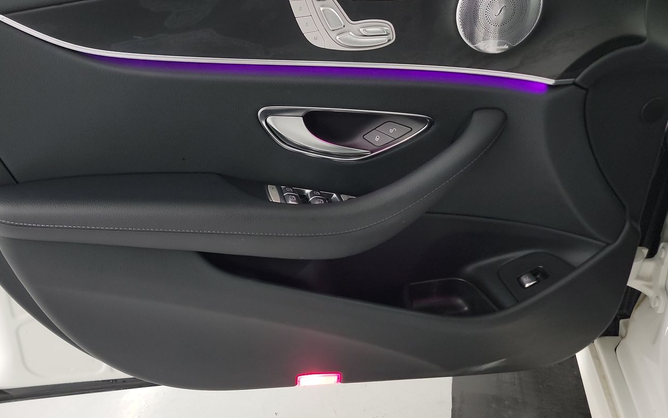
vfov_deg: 39.4
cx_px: 265
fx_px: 583
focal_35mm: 32
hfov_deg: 59.1
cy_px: 225
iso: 720
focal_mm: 6.7
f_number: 1.8
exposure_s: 1/59
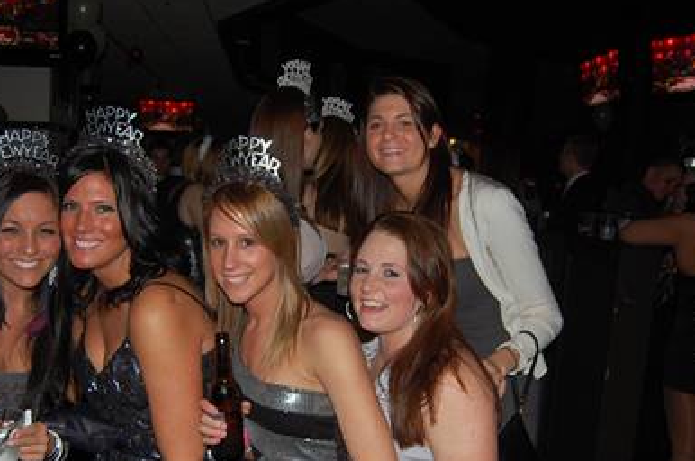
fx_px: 675
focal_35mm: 35
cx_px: 279
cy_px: 290
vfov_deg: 37.5
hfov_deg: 54.1
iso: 400
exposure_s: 1/60
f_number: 3.5
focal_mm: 18
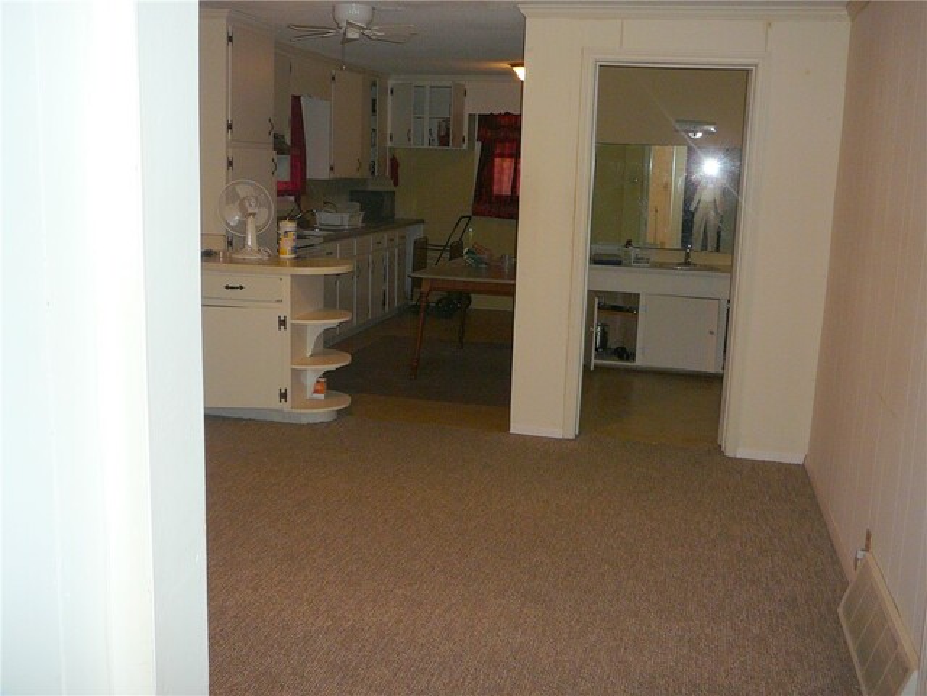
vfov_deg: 40.7
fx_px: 937
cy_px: 348
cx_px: 464
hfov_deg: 52.6
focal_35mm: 35
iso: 100
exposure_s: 1/30
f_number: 2.8
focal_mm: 5.2
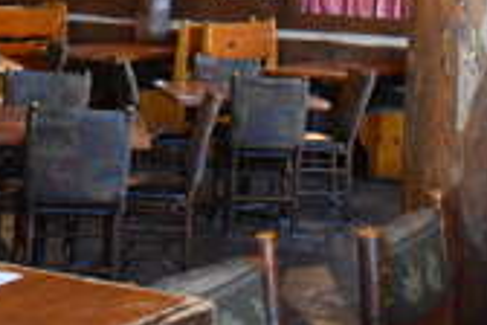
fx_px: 1326
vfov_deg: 12.9
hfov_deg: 20.6
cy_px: -215
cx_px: 374
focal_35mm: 98
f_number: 3.5
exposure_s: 1/125
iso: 2800
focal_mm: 18
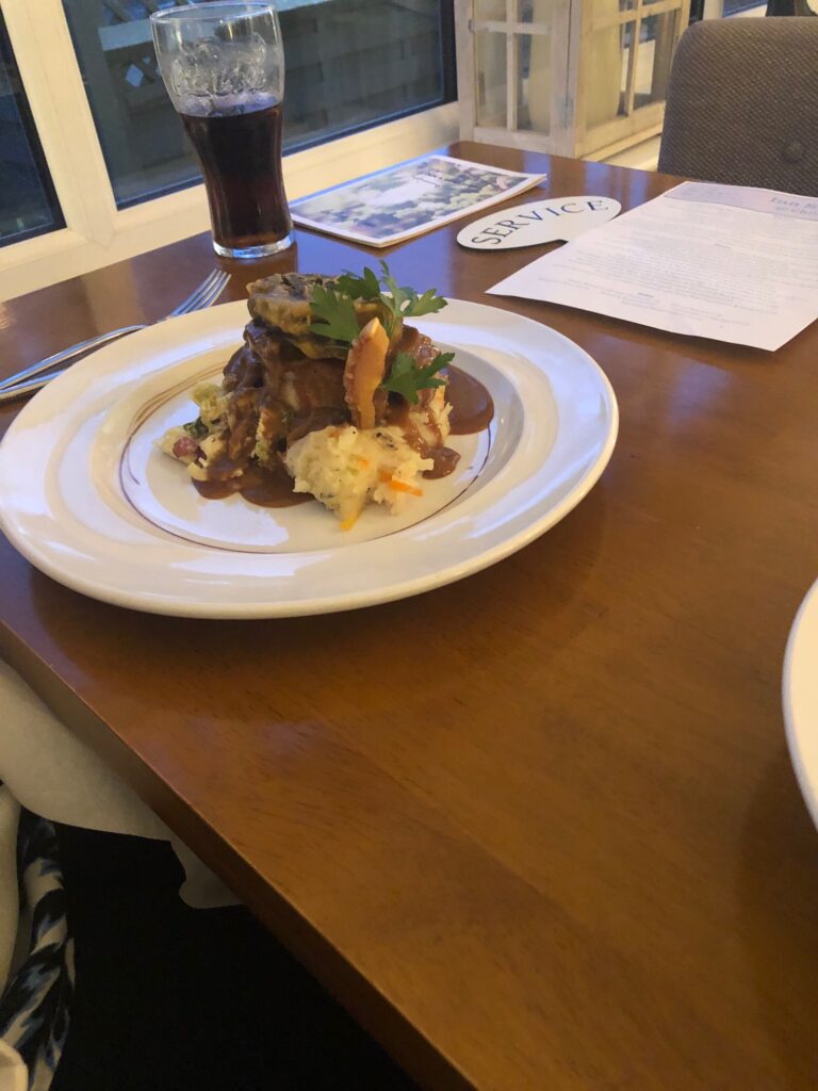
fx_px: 882
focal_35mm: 28
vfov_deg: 63.4
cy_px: 546
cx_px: 409
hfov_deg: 49.7
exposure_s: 1/4
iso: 80
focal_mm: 3.99
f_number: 1.8
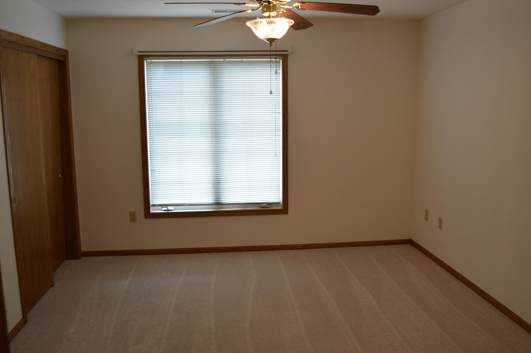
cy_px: 169
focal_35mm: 30
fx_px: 442
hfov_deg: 62.0
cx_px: 261
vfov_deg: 43.5
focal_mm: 18
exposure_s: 1/80
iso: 400
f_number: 3.5
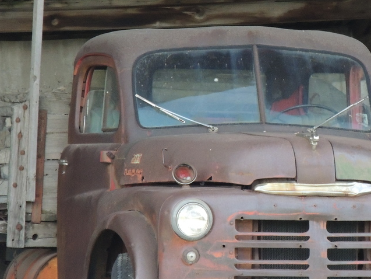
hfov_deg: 2.0
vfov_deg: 1.5
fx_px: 10773
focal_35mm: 1005
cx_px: 281
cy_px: 140
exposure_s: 1/400
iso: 720
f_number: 4.9
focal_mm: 89.1
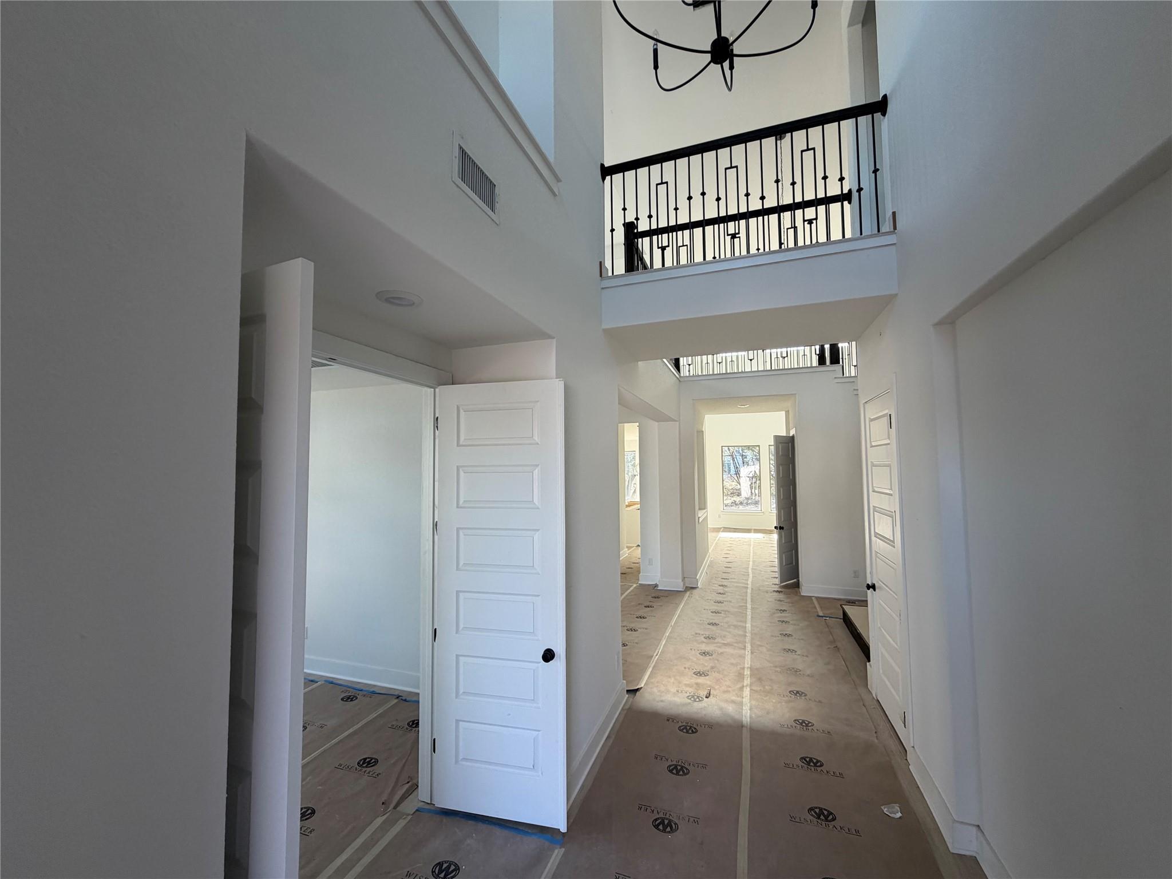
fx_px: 474
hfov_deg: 102.1
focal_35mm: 14
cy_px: 440
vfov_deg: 85.7
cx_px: 586
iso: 100
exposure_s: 1/121
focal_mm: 2.22
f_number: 2.2
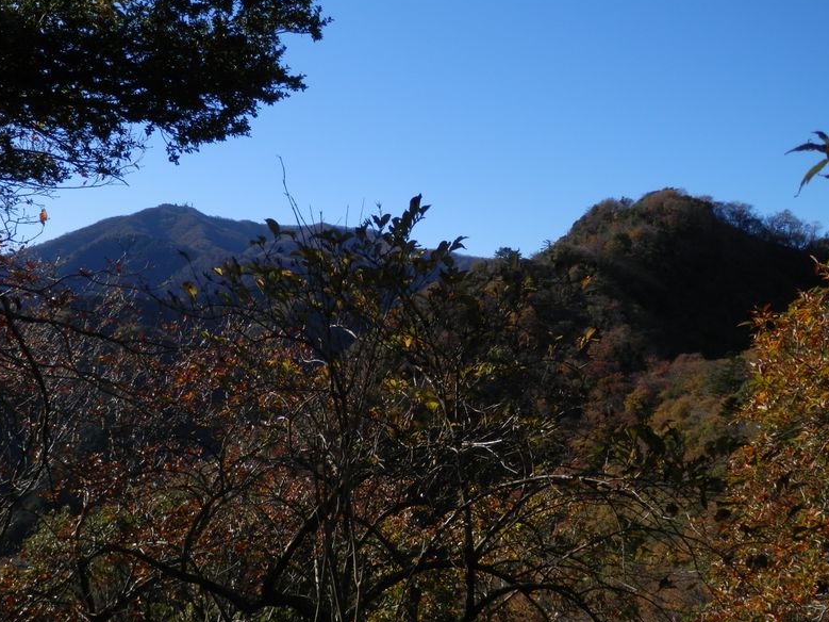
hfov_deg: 49.0
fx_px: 910
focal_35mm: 38
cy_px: 306
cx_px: 410
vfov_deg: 37.7
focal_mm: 6.6
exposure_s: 1/125
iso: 80
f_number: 10.1
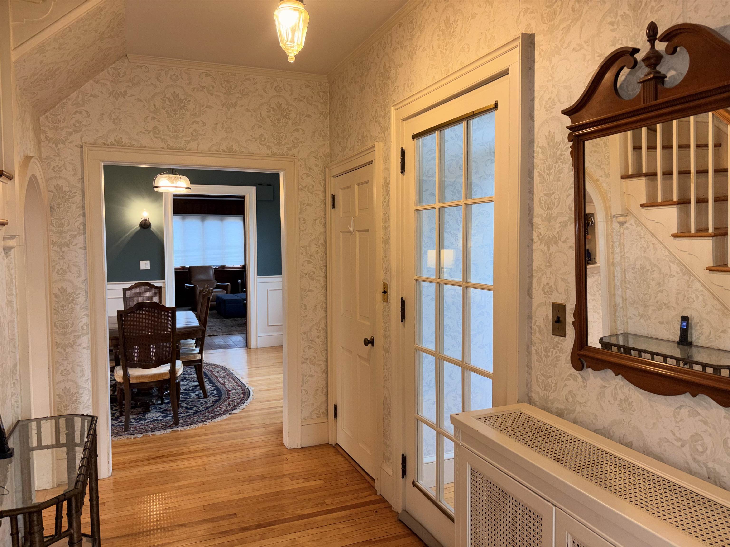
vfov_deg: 53.1
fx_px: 548
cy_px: 274
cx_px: 365
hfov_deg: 67.3
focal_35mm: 26
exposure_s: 1/35
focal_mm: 5.96
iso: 32
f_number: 1.6
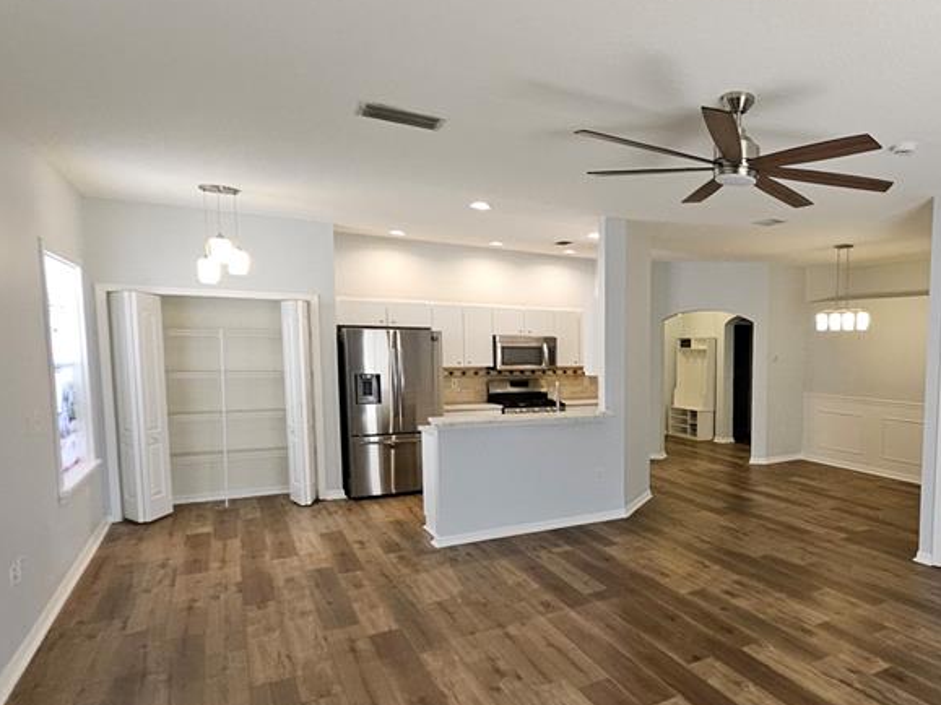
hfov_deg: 67.2
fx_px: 625
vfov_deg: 58.5
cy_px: 417
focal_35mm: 23
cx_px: 749
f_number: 2.2
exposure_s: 1/60
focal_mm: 1.7
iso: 160
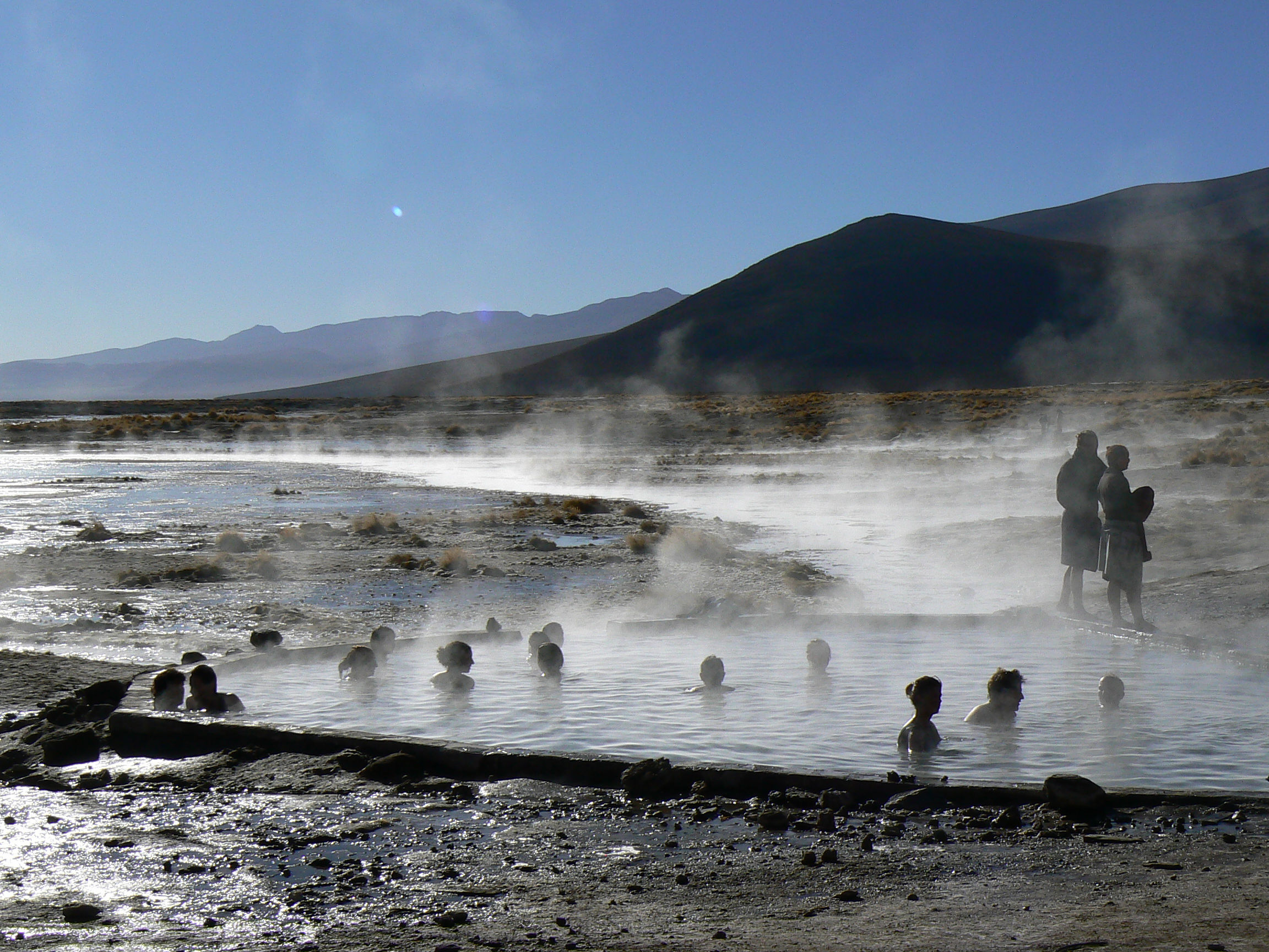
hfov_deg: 29.0
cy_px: 476
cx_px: 634
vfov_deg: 21.9
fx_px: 2456
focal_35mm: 67
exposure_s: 1/1300
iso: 80
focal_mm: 9.2
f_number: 8
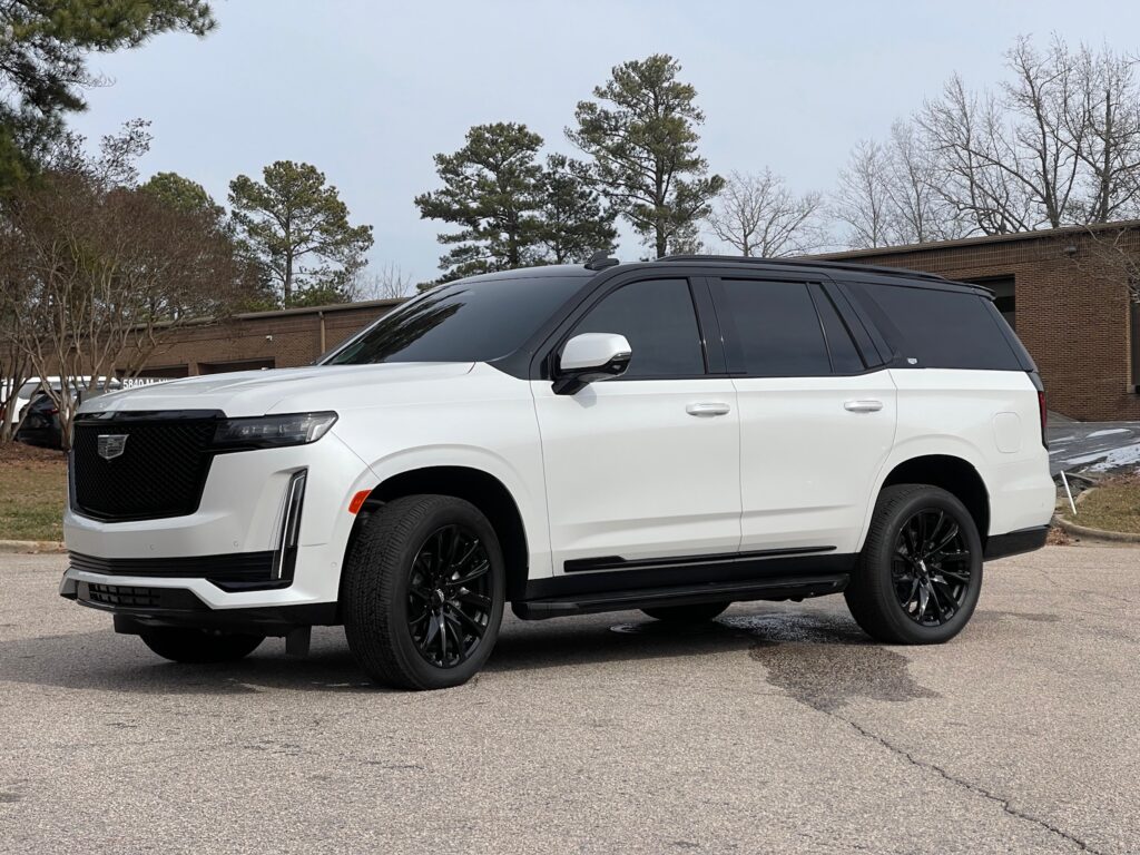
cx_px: 570
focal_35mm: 64
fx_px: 2108
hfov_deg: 30.3
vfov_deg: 22.9
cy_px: 428
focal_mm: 7.5
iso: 20
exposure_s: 1/1376
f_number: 2.2
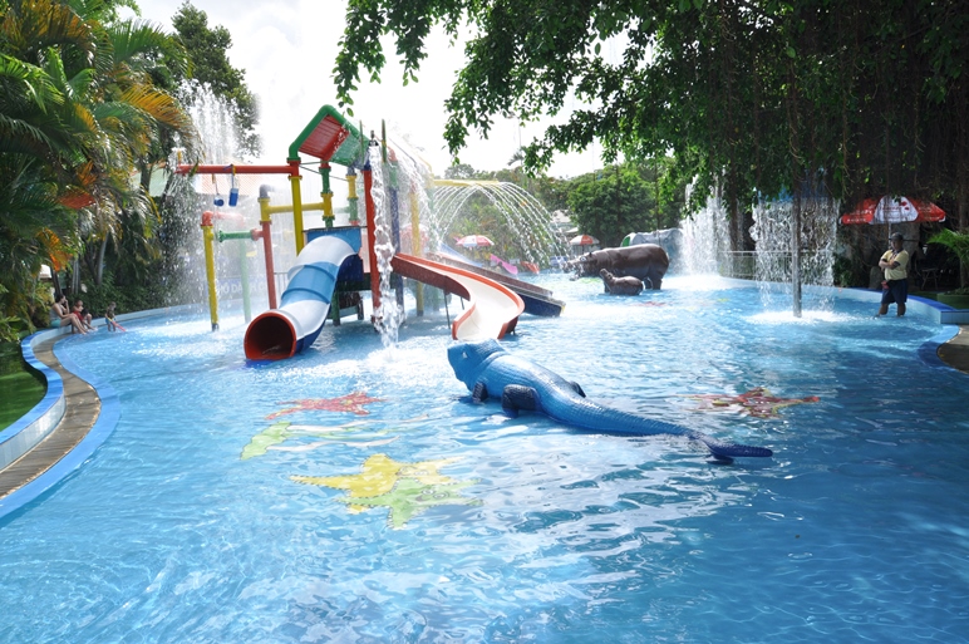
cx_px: 484
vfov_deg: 50.3
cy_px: 322
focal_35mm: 26
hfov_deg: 70.5
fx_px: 686
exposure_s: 1/125
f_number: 11
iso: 200
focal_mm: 17
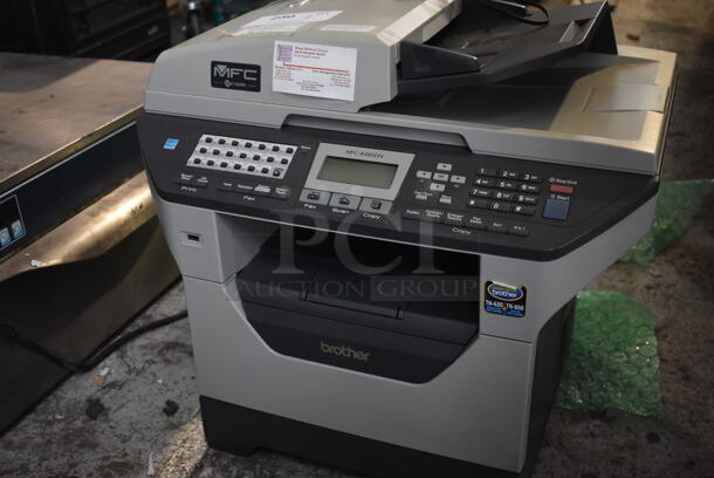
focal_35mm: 42
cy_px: 239
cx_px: 357
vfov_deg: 32.0
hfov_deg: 46.4
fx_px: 834
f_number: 4.2
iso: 1800
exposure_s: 1/125
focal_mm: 28
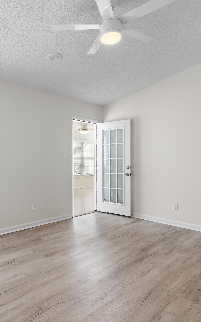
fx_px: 202
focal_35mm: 23
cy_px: 161
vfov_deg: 77.2
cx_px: 65
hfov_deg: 51.8
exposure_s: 1/3
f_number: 8
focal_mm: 10
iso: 100
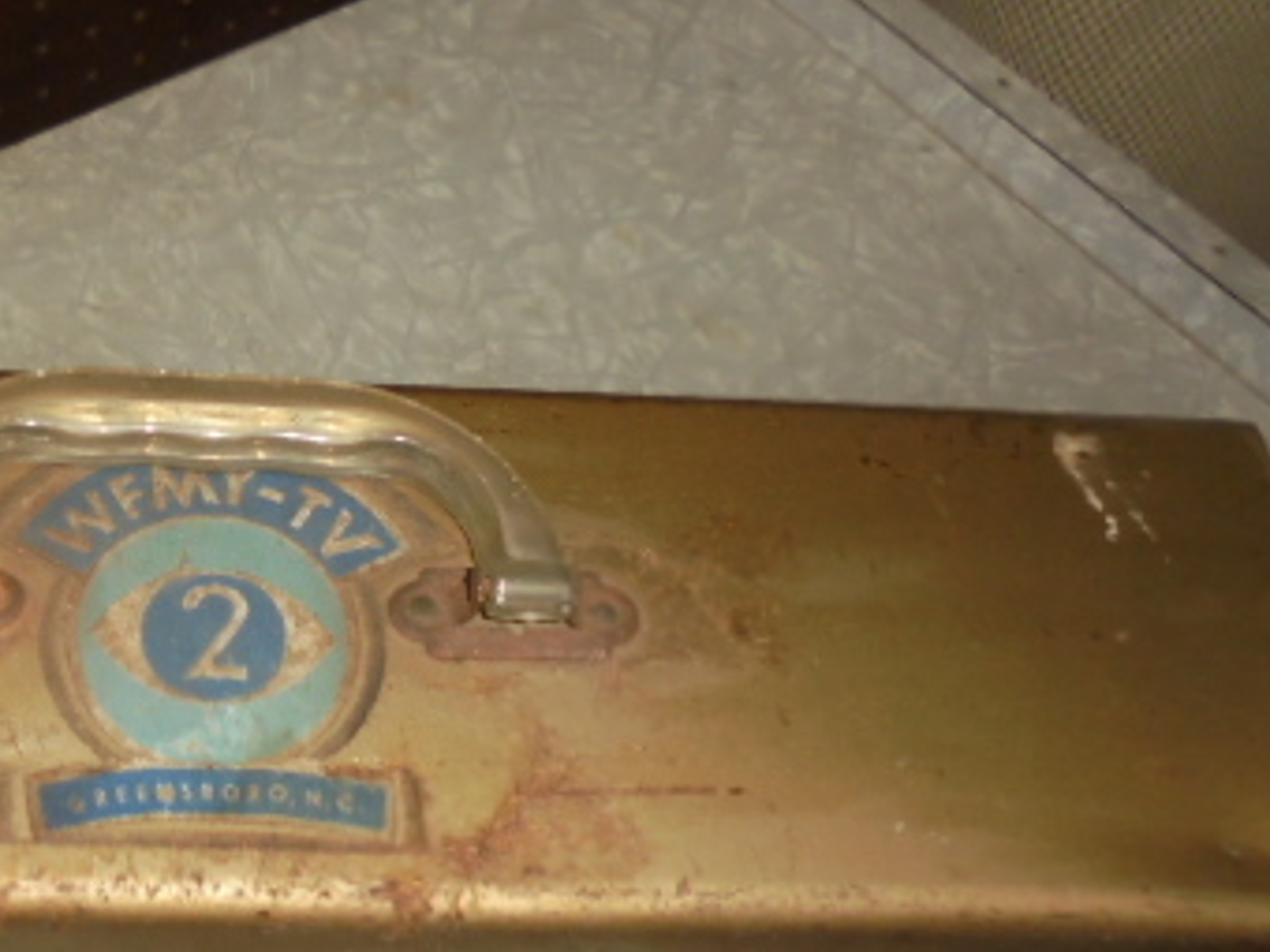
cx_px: 198
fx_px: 1798
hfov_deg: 37.1
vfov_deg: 29.7
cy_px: 463
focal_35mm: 49
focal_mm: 4.6
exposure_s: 1/30
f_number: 3.5
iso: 200
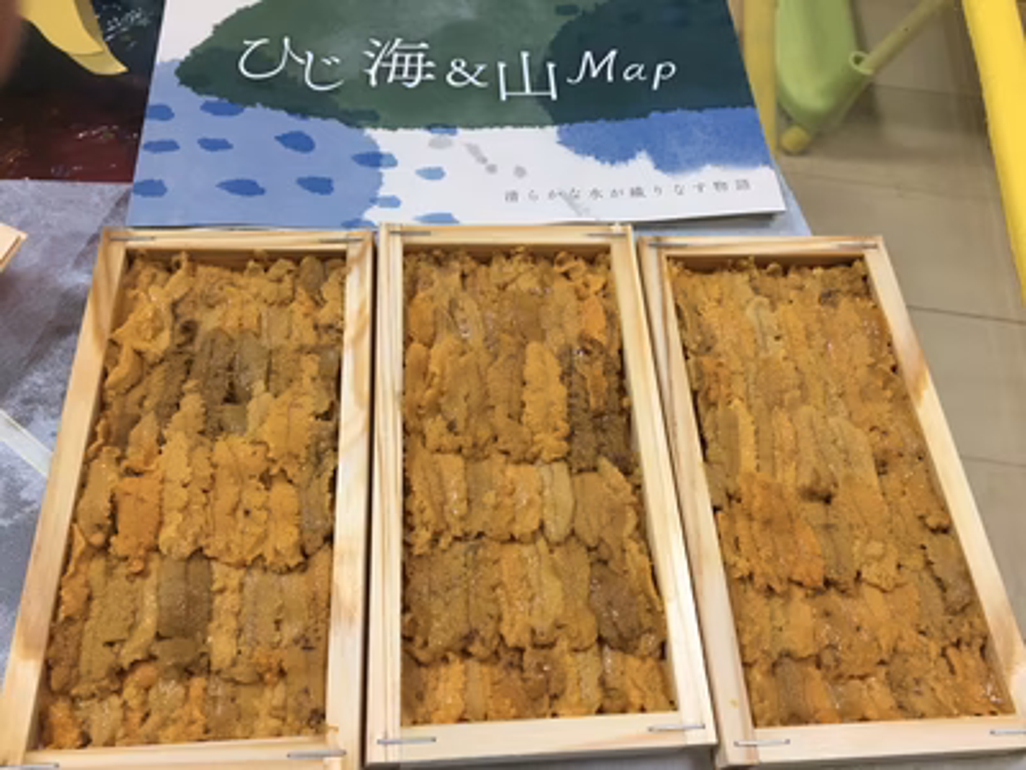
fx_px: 860
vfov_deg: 48.2
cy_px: 385
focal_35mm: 29
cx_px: 513
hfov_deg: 61.7
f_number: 2.2
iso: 80
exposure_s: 1/30
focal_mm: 4.15
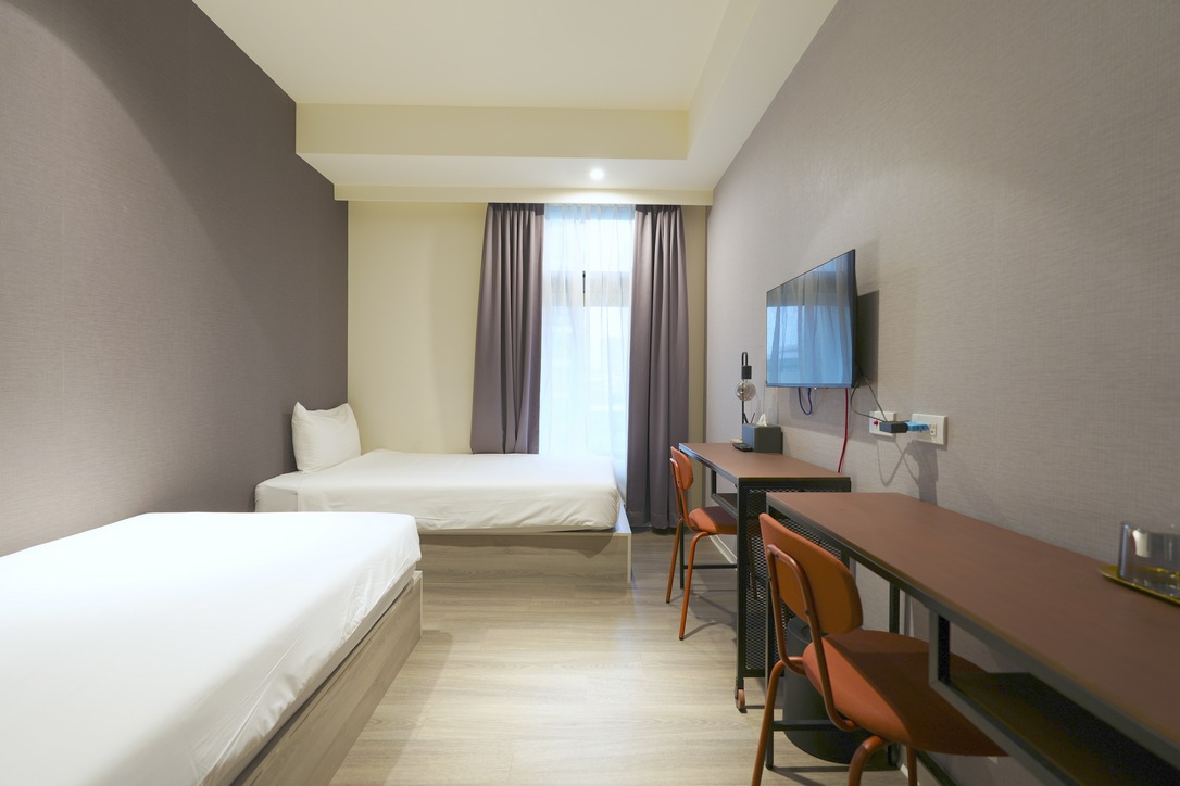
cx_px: 590
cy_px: 393
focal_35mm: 16
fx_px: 524
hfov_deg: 96.7
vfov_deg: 73.7
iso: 125
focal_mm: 16
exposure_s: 1/6
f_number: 4
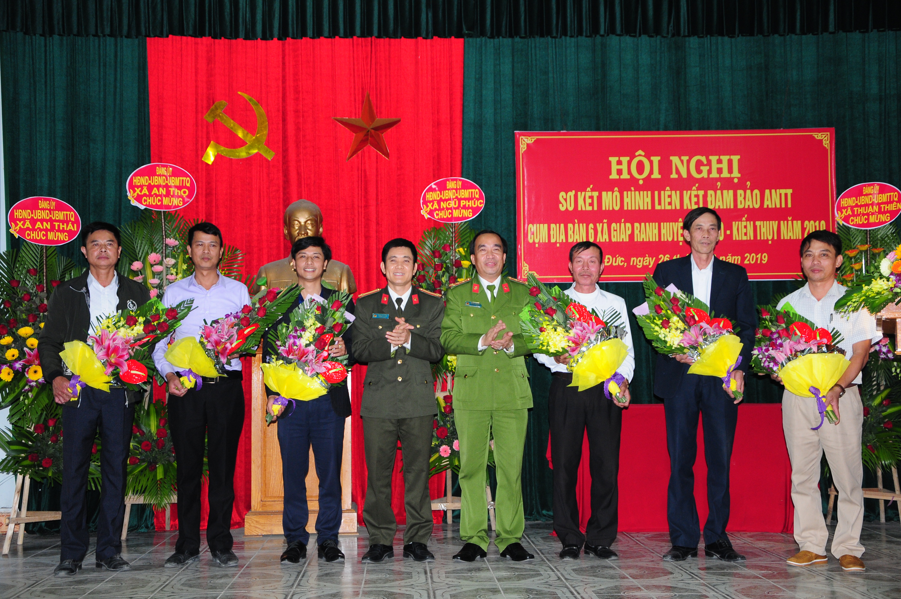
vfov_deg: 28.0
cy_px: 300
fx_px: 1200
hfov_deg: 41.2
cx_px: 450
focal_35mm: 48
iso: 640
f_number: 4.2
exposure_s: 1/60
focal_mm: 32
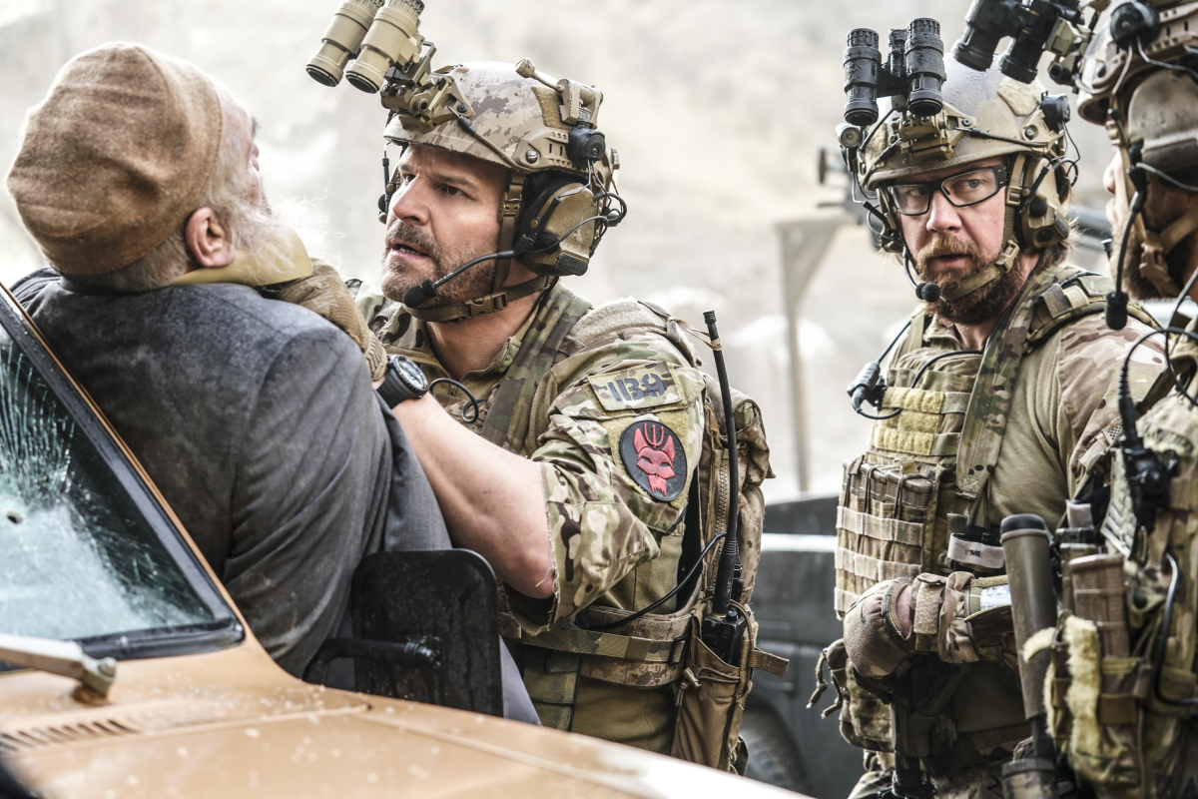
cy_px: 400
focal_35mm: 77
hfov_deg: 26.3
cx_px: 599
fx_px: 2562
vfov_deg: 17.7
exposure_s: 1/200
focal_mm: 77
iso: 640
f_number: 4.5
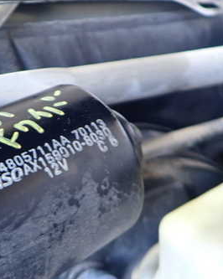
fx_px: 363
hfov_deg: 33.5
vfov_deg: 42.0
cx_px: 60
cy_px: 140
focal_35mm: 44
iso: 250
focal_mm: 4.5
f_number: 2
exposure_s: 1/30
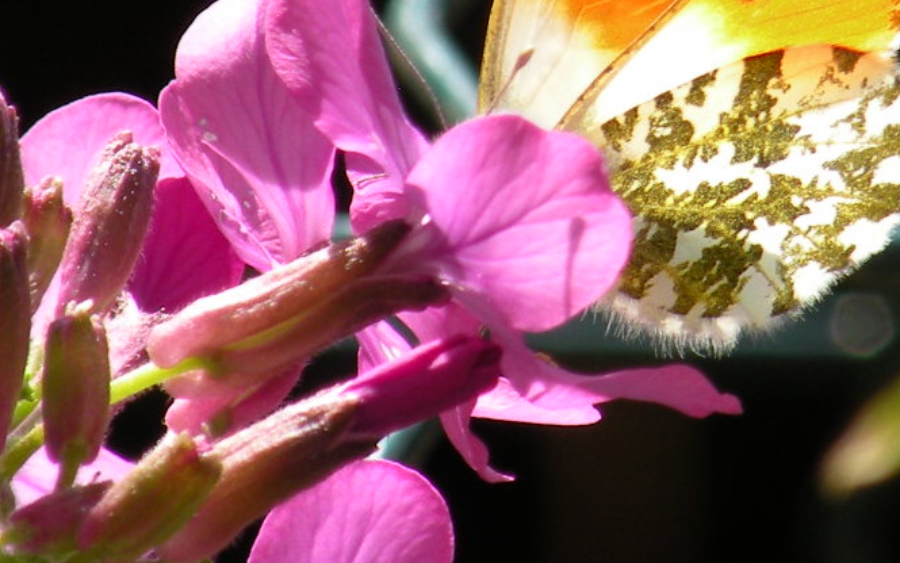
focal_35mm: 594
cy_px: 135
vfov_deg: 2.2
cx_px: 516
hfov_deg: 3.5
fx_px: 14573
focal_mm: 64.5
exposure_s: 1/206
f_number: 4.5
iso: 64
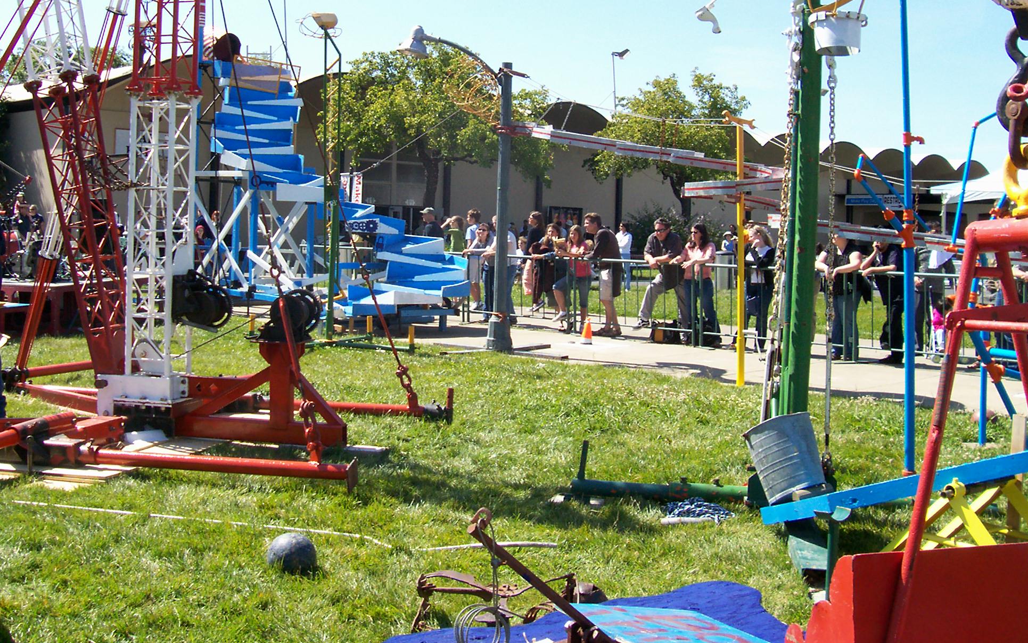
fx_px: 1205
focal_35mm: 43
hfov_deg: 46.2
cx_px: 468
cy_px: 196
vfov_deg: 29.6
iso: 80
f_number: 5.1
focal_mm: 5.6
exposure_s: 1/230
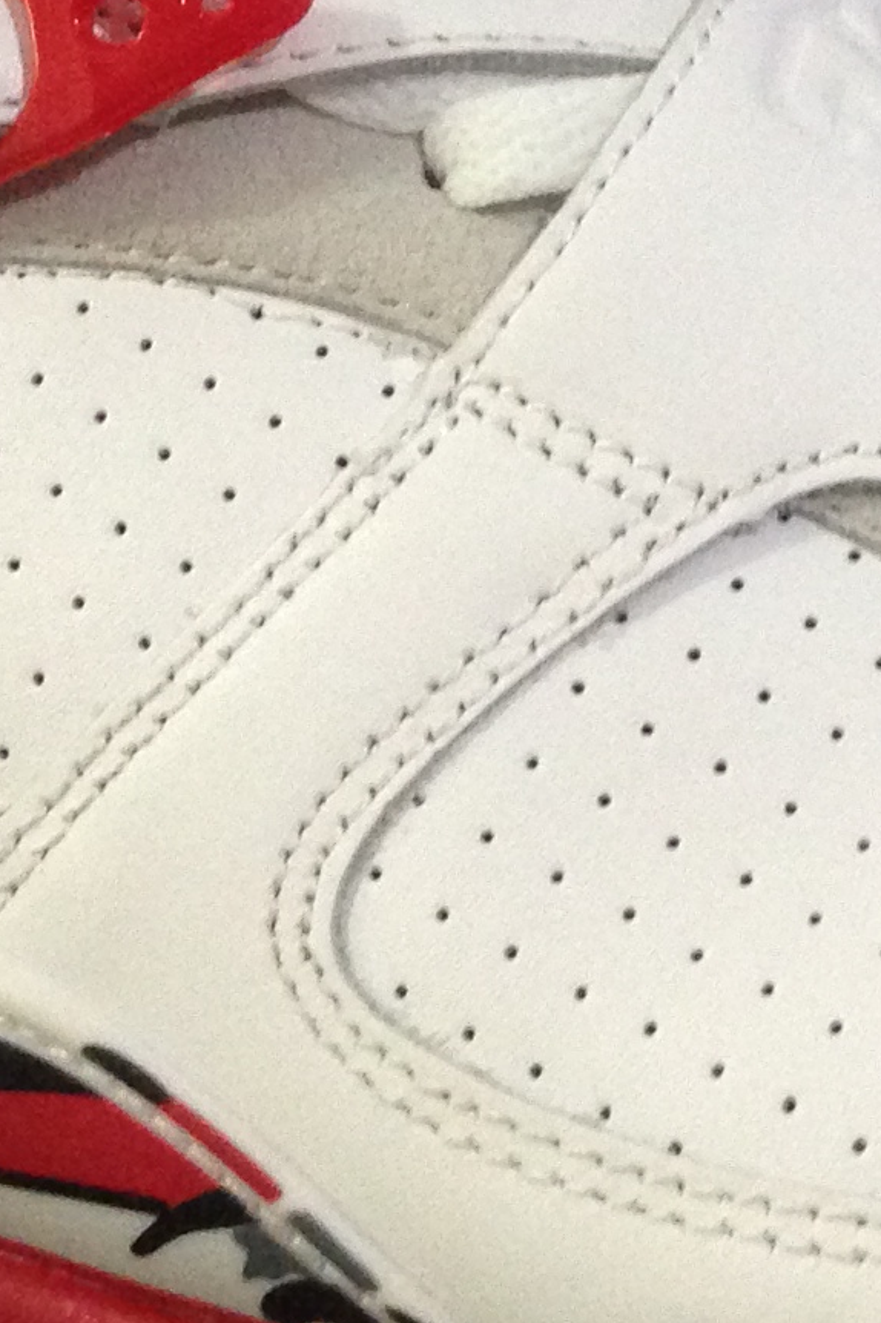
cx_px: 1160
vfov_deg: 15.4
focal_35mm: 130
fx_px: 4776
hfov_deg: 10.3
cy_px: -46
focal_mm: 4.12
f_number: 2.4
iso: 250
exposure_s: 1/20
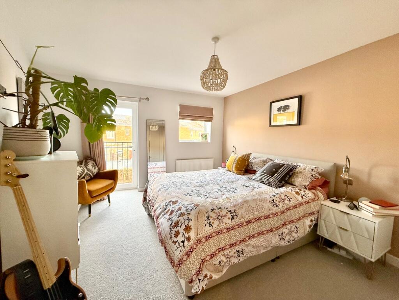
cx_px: 200
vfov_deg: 85.7
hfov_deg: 102.1
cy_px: 150
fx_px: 161
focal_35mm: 14
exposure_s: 1/99
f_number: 2.2
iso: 160
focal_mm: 2.22
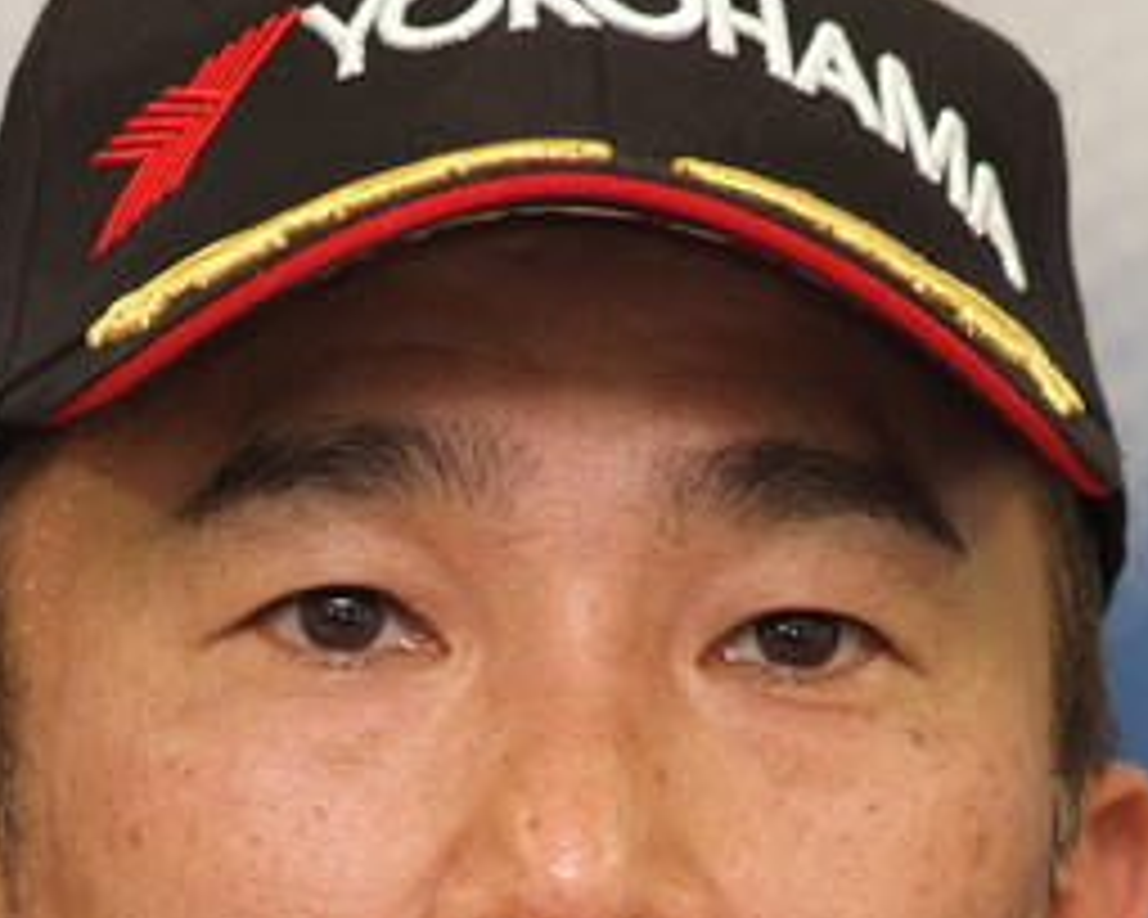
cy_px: 1022
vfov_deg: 2.2
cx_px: 581
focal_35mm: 716
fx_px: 24327
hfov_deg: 2.7
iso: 400
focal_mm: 180
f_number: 2.8
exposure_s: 1/125
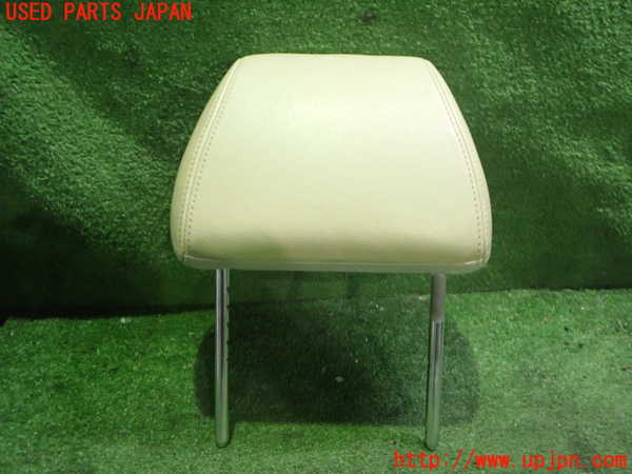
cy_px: 237
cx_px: 316
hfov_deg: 60.0
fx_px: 548
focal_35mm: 30
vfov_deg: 46.8
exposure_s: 1/30
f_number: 2.3
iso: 800
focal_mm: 5.4
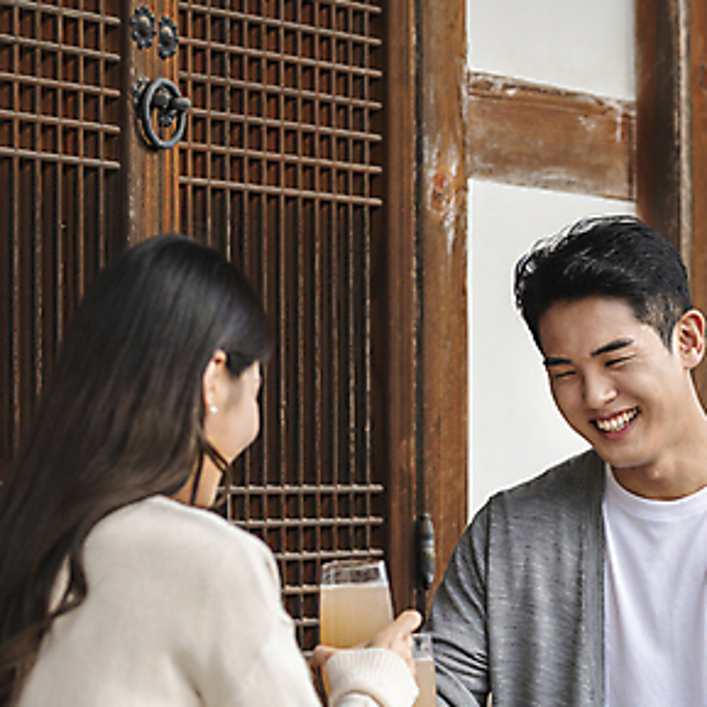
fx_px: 3466
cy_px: 438
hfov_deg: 11.6
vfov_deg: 11.6
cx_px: 614
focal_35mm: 150
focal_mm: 85
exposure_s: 1/500
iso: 125
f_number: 2.8
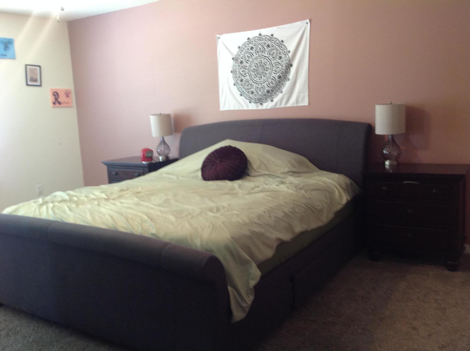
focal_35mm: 35
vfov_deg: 40.6
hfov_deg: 52.7
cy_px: 176
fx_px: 474
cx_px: 235
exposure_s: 1/15
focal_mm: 4.28
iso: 125
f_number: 2.4
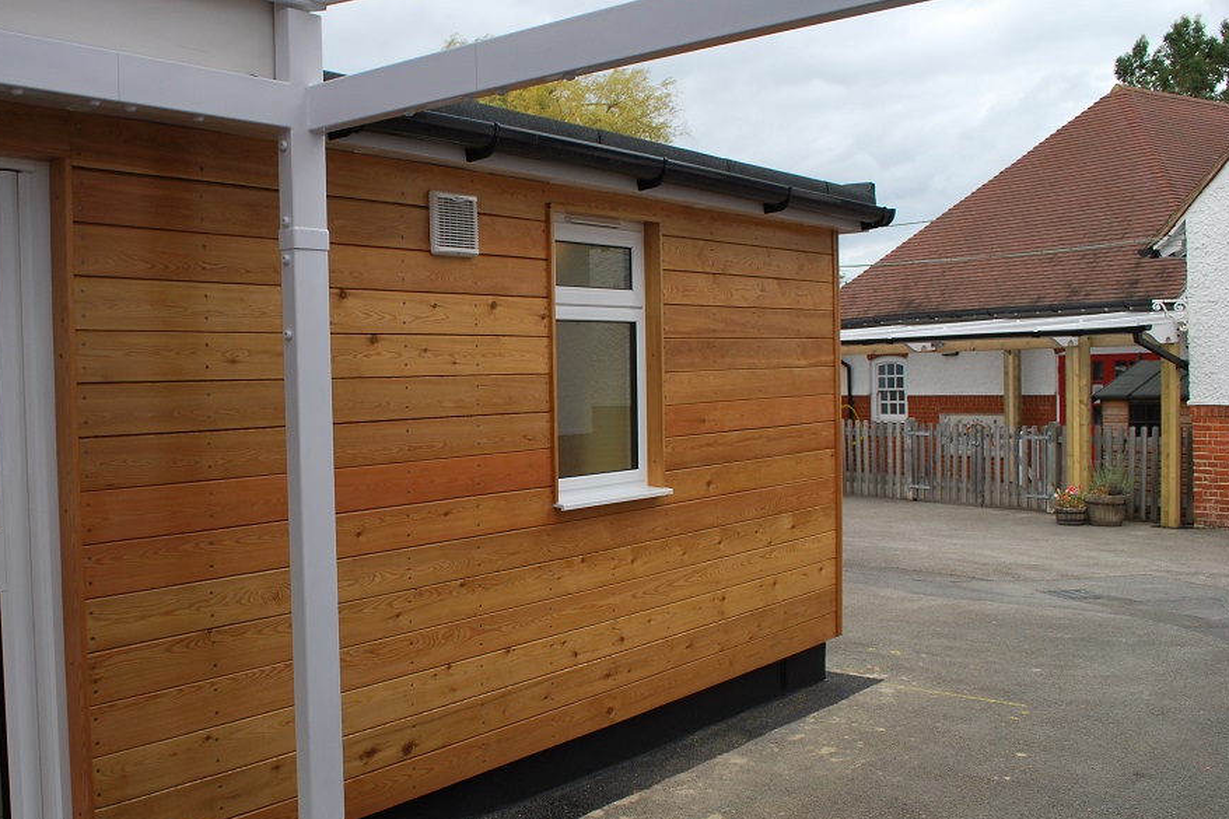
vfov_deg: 36.9
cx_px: 441
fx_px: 1229
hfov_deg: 52.4
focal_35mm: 36
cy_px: 423
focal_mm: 18
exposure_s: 1/125
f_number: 9
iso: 200
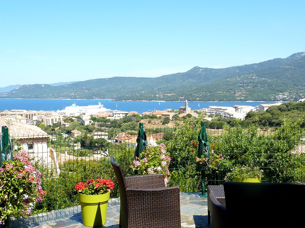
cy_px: 114
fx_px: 335
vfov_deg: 37.7
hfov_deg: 49.0
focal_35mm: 38
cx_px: 152
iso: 80
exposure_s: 1/320
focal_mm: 4.4
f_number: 4
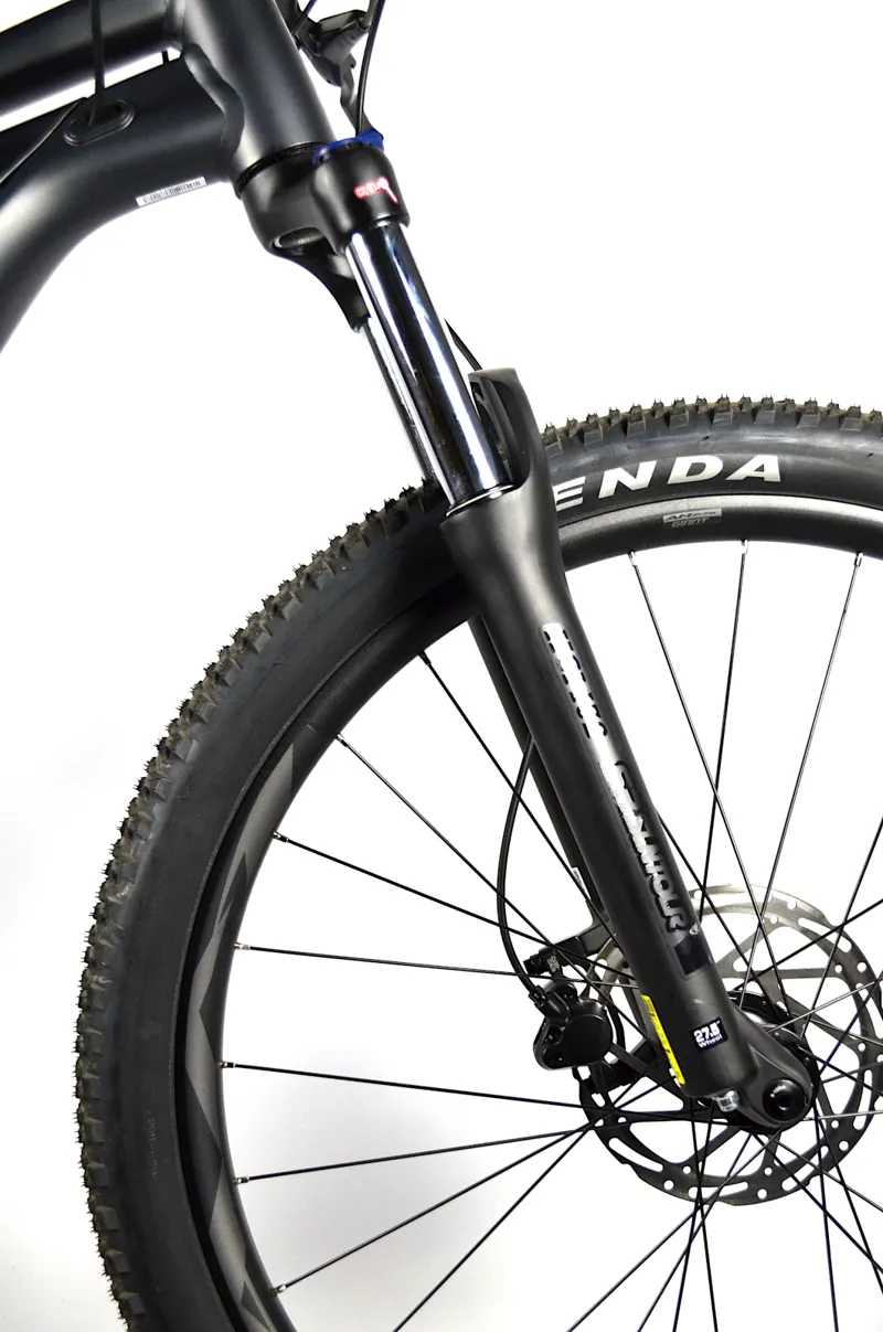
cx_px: 442
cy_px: 666
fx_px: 1441
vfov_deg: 49.6
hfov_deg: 34.1
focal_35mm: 39
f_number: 4.5
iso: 1000
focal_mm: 26
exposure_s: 1/30
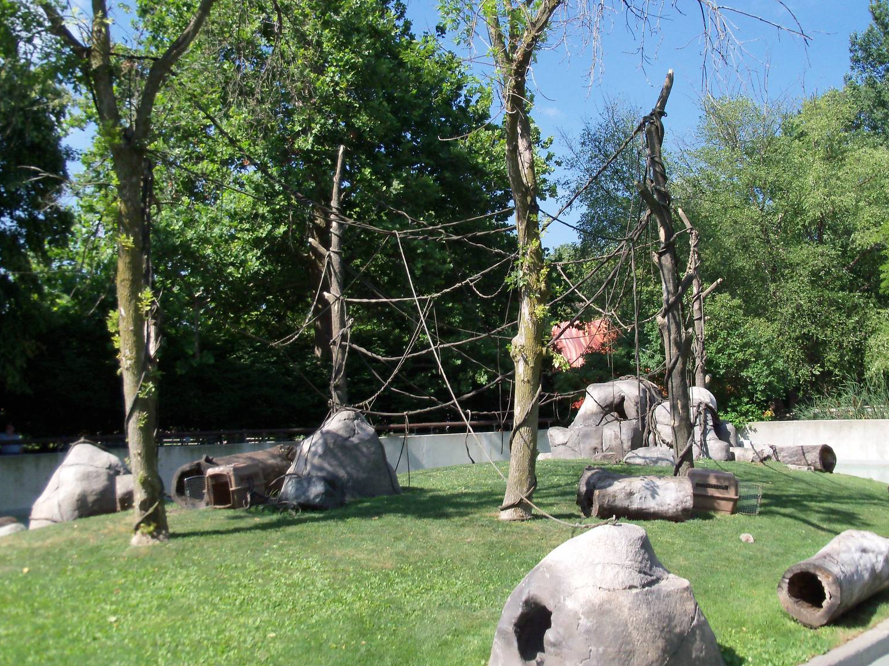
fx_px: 950
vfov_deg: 38.6
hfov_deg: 50.1
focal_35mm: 37
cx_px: 455
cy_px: 319
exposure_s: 1/640
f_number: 3
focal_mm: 6.3
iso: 80
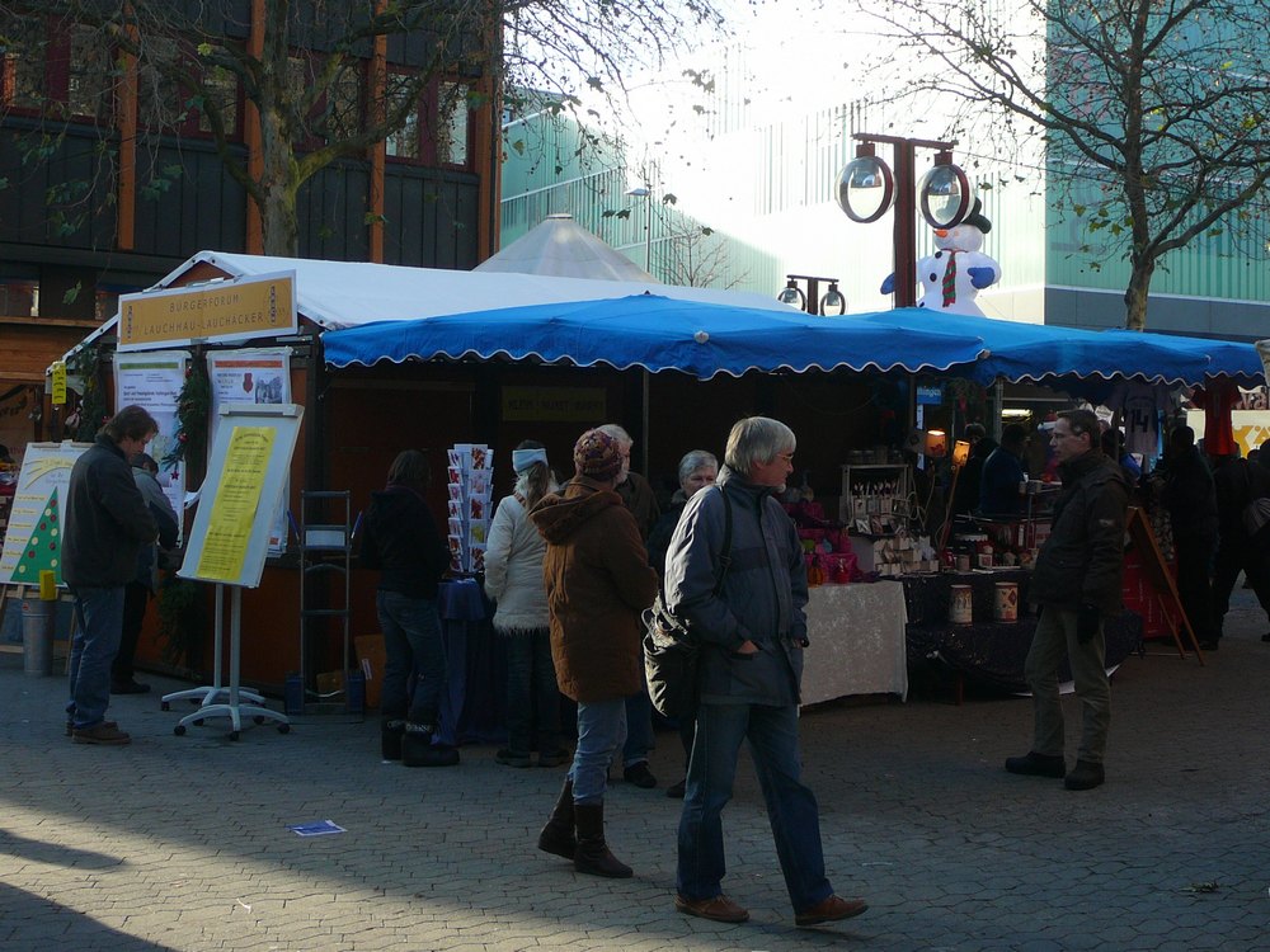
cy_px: 476
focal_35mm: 52
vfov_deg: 28.0
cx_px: 635
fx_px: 1908
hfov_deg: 36.8
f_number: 3.4
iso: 80
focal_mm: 7.8
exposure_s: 1/250
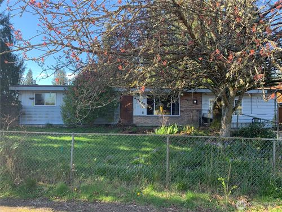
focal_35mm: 26
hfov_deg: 67.3
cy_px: 106
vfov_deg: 53.1
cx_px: 141
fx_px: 212
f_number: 1.8
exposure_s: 1/208
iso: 25
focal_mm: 4.25
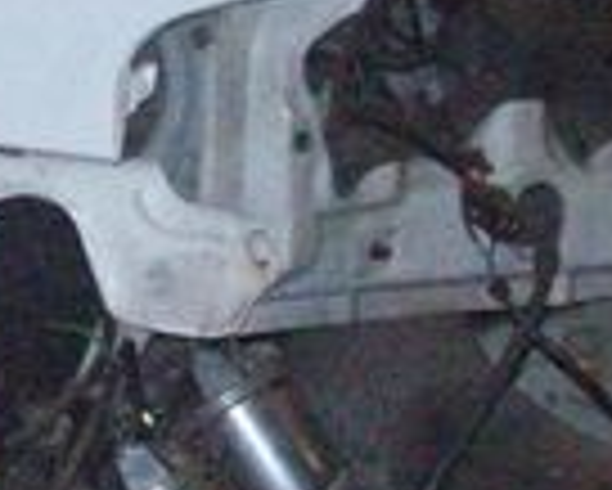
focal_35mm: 165
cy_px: 49
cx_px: -140
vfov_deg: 9.3
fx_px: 2991
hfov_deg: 11.4
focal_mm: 6
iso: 800
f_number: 2.7
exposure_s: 1/128
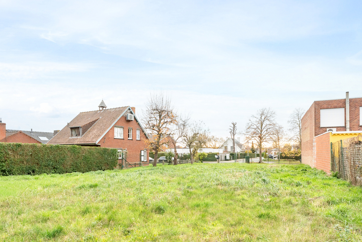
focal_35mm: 21
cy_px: 151
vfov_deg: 58.7
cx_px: 190
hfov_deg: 81.1
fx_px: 211
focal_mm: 14
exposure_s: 1/160
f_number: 9
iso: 1000
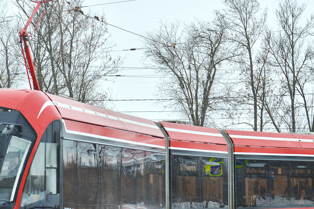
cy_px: 123
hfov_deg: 17.6
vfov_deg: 11.8
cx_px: 134
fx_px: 1011
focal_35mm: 116
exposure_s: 1/250
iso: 200
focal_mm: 38
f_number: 6.3
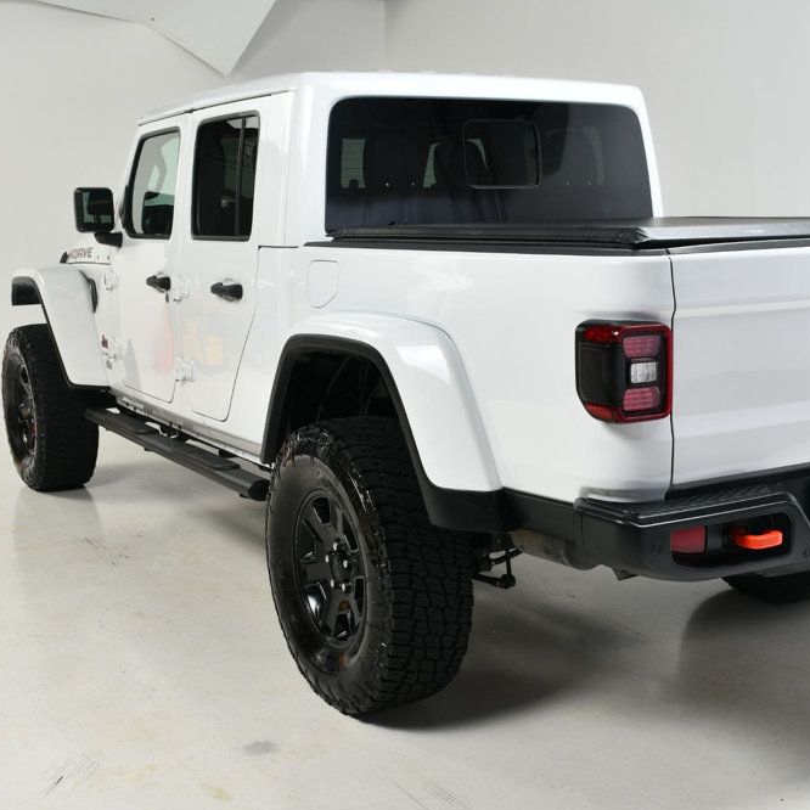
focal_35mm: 47
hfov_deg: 35.8
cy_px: 405
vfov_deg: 36.1
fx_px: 1244
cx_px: 514
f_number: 11
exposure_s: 1/160
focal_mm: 24
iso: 100
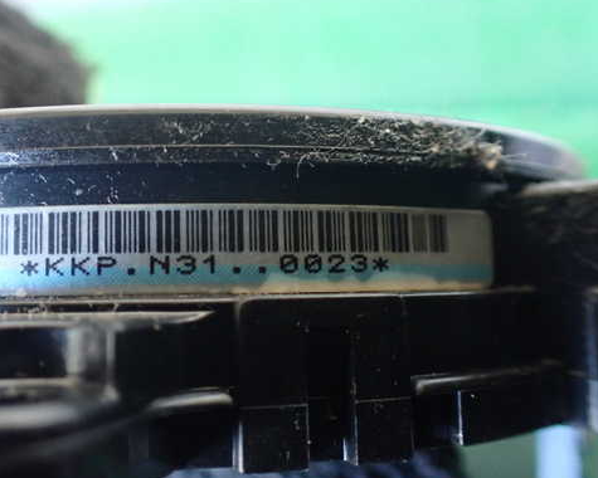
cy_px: 235
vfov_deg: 40.1
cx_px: 234
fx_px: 655
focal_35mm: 37
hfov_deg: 48.7
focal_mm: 5.4
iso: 800
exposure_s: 1/40
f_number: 2.3
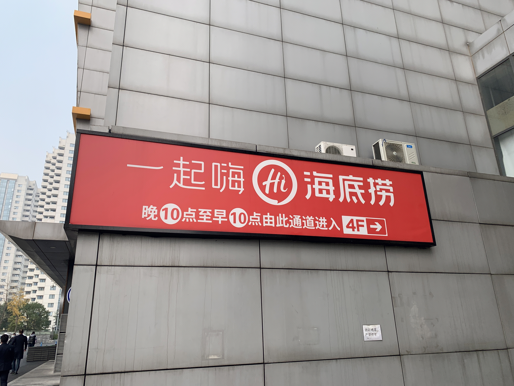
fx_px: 386
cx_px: 257
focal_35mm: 26
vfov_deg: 53.1
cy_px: 193
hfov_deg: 67.3
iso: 25
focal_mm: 4.25
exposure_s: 1/991
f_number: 1.8
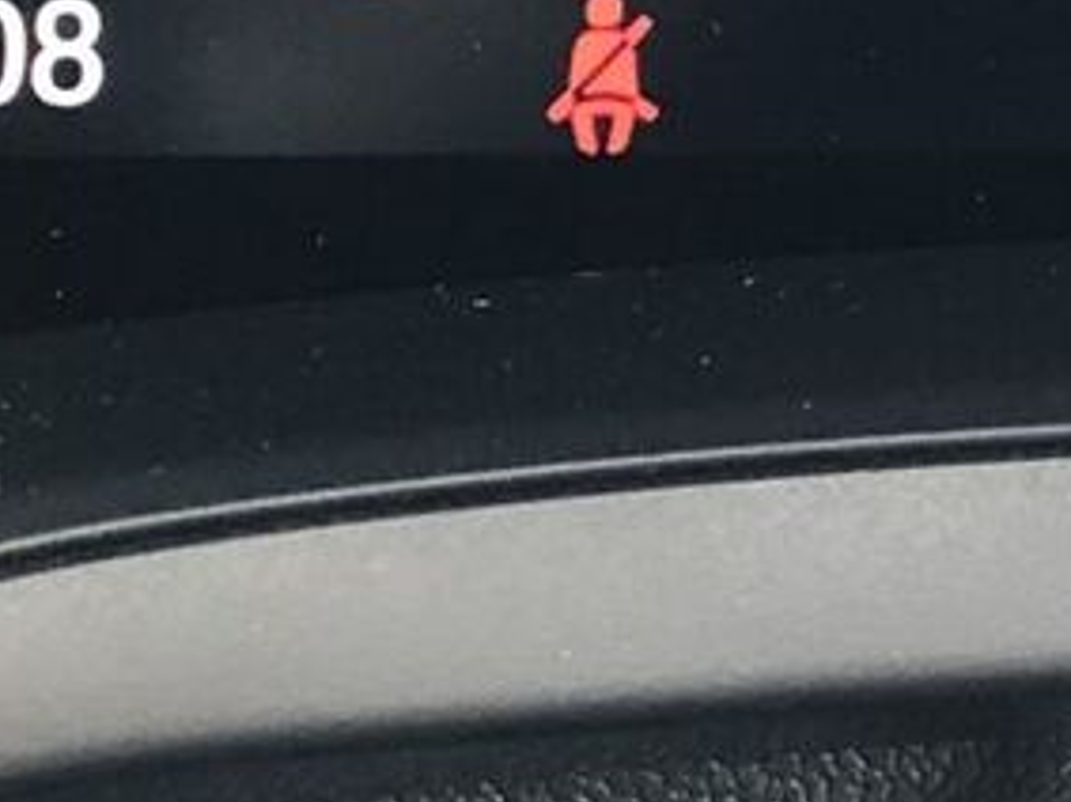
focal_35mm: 190
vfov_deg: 7.3
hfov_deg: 10.2
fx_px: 5876
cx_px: 1480
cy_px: -1226
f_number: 1.8
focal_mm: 4
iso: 50
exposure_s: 1/16
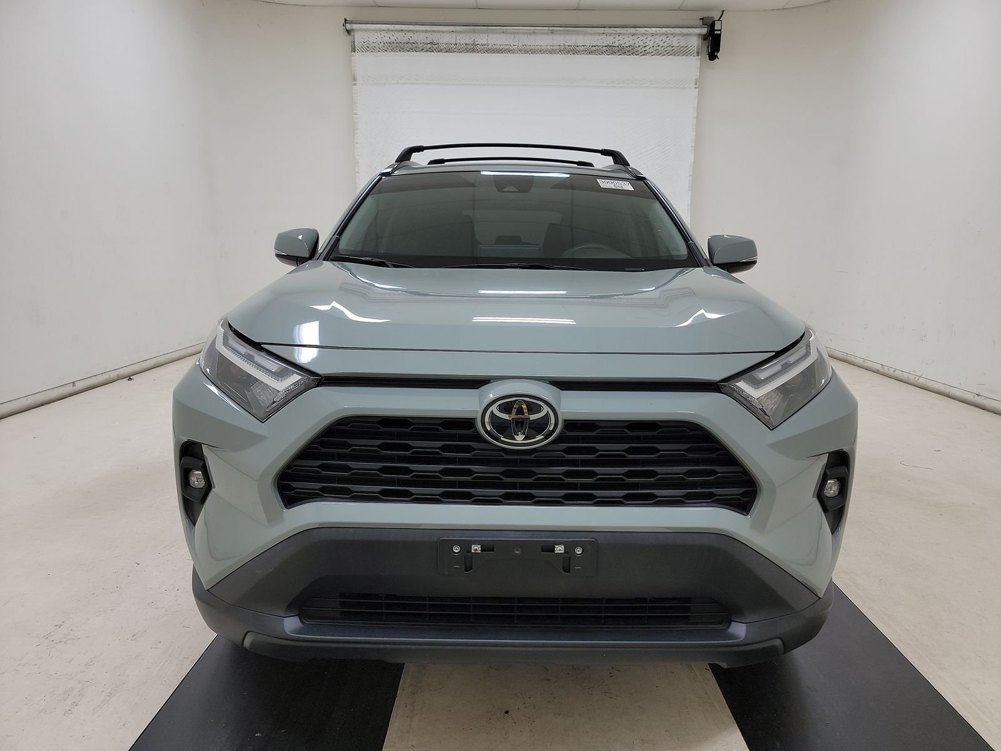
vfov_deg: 56.8
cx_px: 500
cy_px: 376
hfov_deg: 71.6
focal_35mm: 24
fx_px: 694
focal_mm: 6.7
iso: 67
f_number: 1.8
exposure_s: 1/119
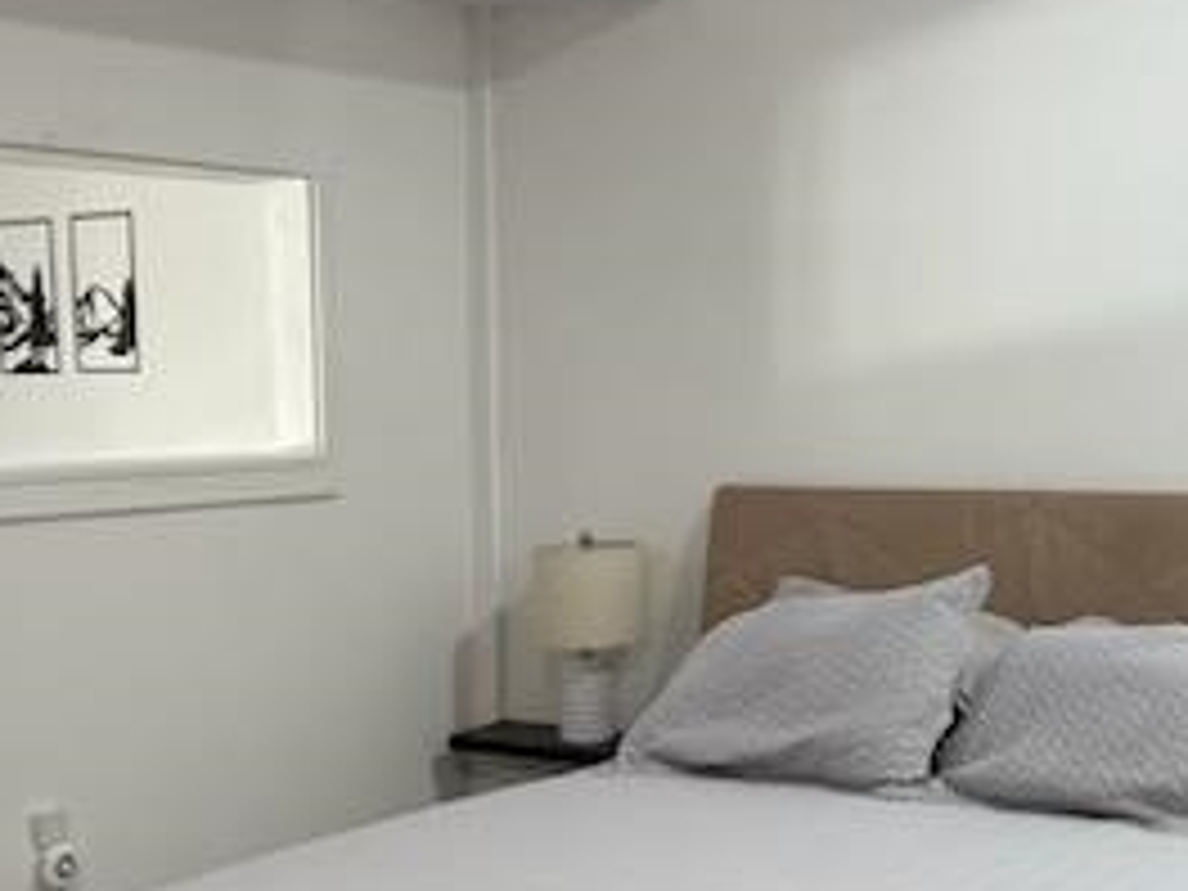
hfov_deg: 30.7
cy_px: 940
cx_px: 490
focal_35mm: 63
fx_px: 2162
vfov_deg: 22.2
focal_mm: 5.96
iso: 125
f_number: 1.6
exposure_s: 1/60
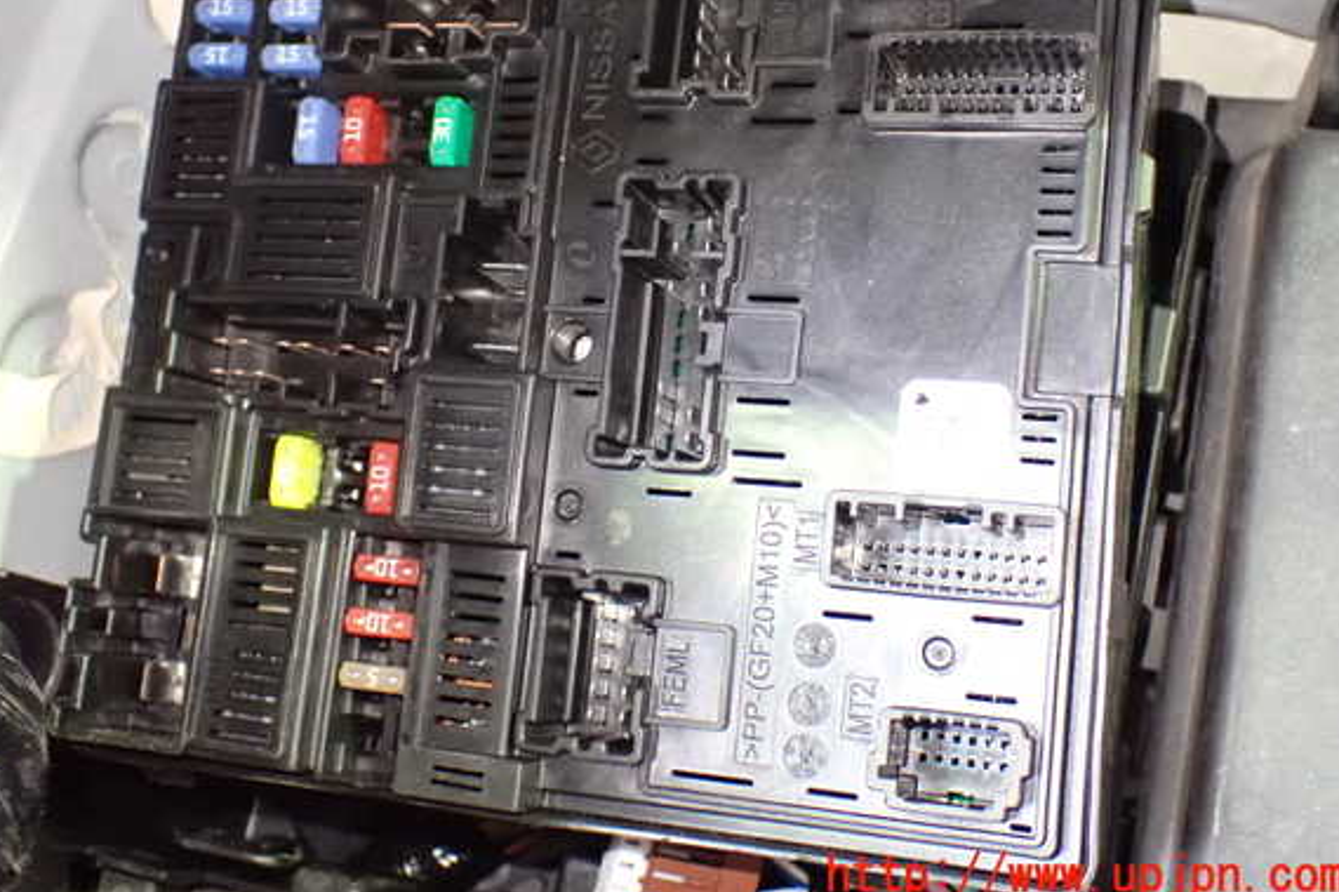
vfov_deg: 29.8
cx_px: 652
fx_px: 1673
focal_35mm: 45
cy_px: 377
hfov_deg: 43.6
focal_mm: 7.31
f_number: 2.8
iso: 1600
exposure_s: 1/25
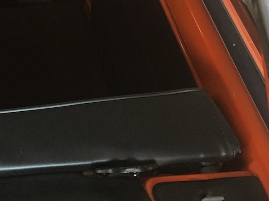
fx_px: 753
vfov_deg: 15.1
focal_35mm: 97
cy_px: 23
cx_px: -36
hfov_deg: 19.3
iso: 200
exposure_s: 1/33
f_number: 2.2
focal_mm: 4.15
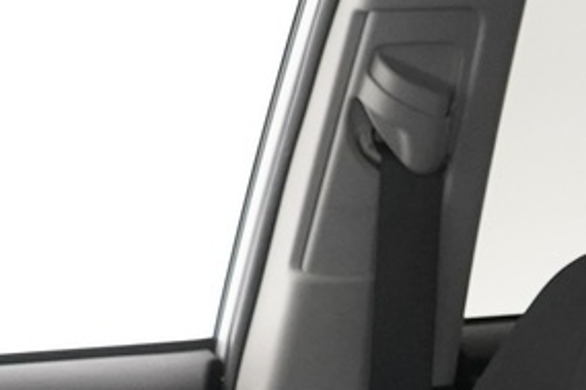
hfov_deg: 12.8
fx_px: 2588
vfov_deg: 8.4
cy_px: 671
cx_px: 526
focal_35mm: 159
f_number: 3.5
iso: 4000
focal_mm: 28
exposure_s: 1/60
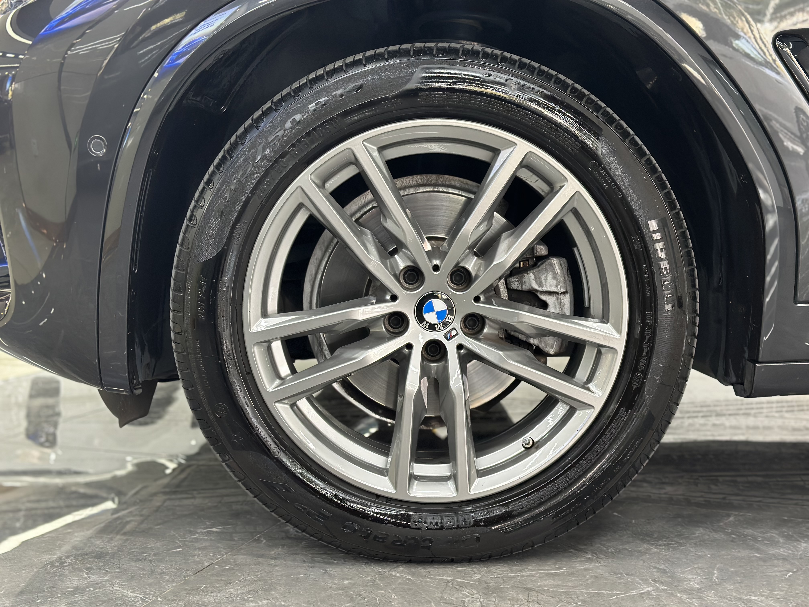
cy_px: 304
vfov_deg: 30.3
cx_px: 404
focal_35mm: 48
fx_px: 1122
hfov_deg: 39.7
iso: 160
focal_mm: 6.86
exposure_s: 1/50
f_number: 1.78
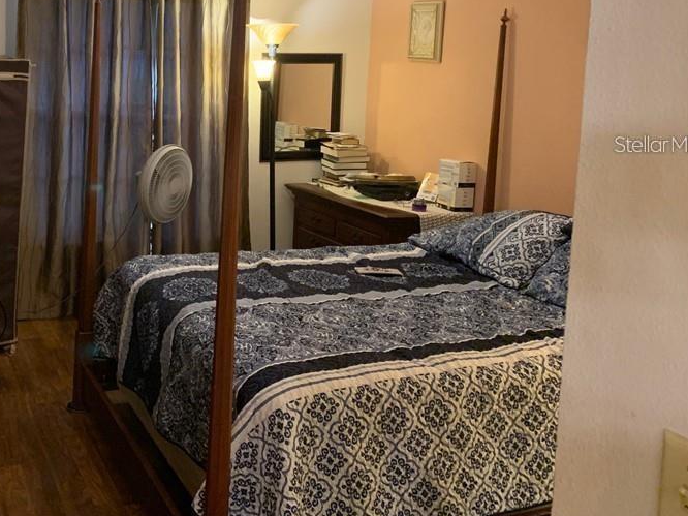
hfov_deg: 45.4
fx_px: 795
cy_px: 144
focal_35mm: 40
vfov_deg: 35.3
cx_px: 183
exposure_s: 1/40
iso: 400
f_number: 1.8
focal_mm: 4.25
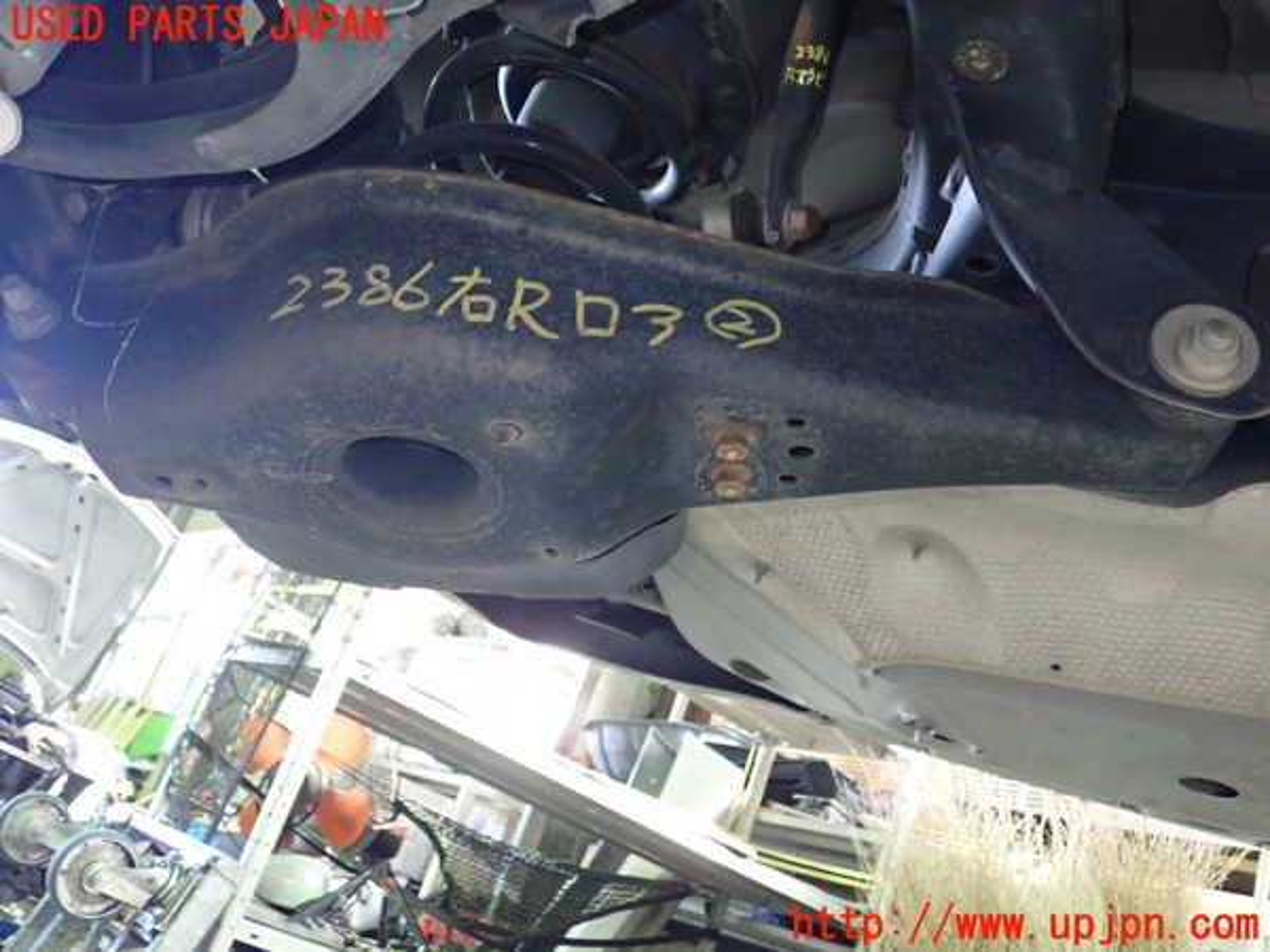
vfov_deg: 46.8
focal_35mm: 30
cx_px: 635
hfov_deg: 60.0
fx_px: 1101
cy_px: 476
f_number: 2.3
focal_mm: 5.5
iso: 1000
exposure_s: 1/30
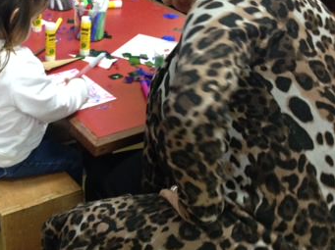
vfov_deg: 23.6
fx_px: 599
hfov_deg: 30.3
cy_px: 112
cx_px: 53
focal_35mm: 62
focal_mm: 4.12
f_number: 2.4
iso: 320
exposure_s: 1/20
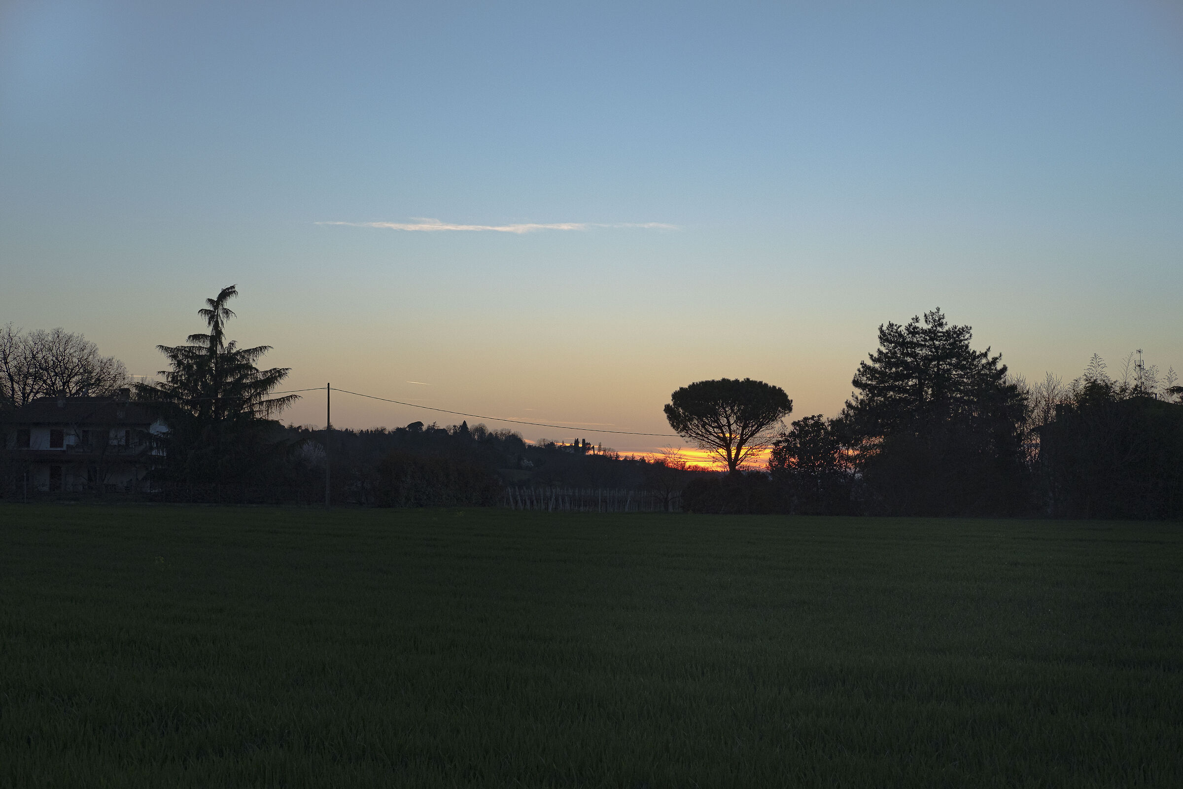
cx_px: 592
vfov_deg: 25.5
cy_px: 394
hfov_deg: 37.5
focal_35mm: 53
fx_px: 1742
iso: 200
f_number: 5.6
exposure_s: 1/210
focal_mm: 35
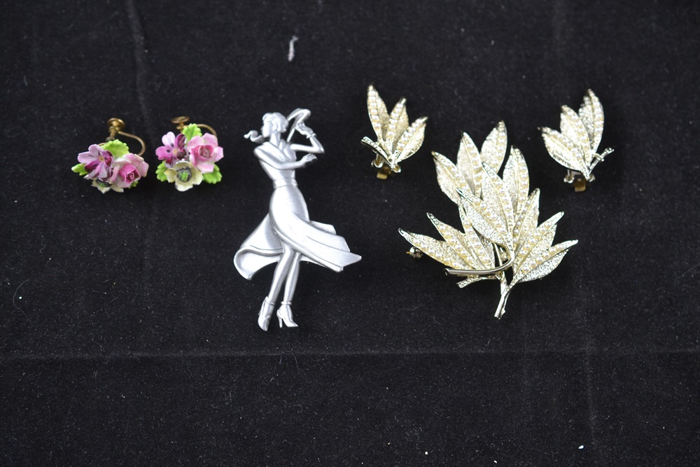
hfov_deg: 33.4
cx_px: 350
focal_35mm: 60
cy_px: 234
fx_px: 1167
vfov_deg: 22.6
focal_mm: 40
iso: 450
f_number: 4
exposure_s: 1/60
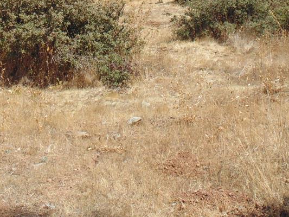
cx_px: 125
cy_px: -70
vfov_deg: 18.0
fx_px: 635
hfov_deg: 25.6
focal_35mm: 76
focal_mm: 4.8
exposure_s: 1/100
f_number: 10
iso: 80
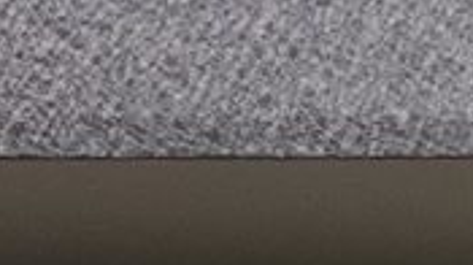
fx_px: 4874
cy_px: 1184
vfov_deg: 3.0
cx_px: 1016
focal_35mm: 389
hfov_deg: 5.4
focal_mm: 6
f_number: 2
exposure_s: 1/33
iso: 160
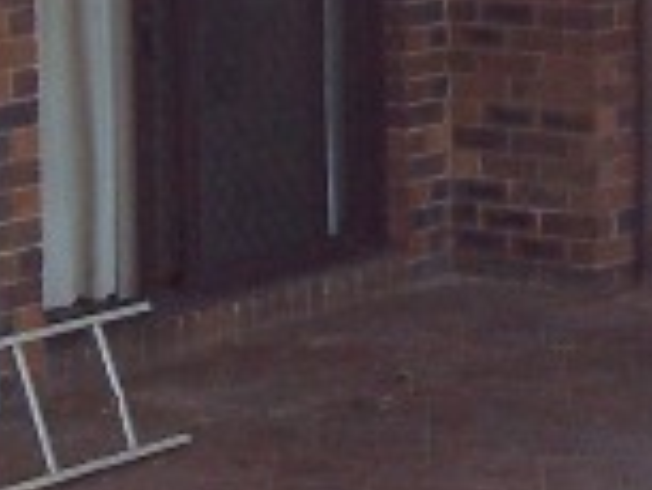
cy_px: -30
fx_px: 3355
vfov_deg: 8.3
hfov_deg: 11.1
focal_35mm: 178
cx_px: 477
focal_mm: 5.6
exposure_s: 1/90
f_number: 2.7
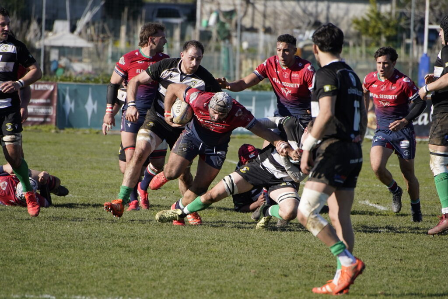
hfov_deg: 4.6
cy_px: 150
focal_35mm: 450
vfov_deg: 3.1
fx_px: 5603
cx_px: 224
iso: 500
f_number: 7.1
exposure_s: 1/1600
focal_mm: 300
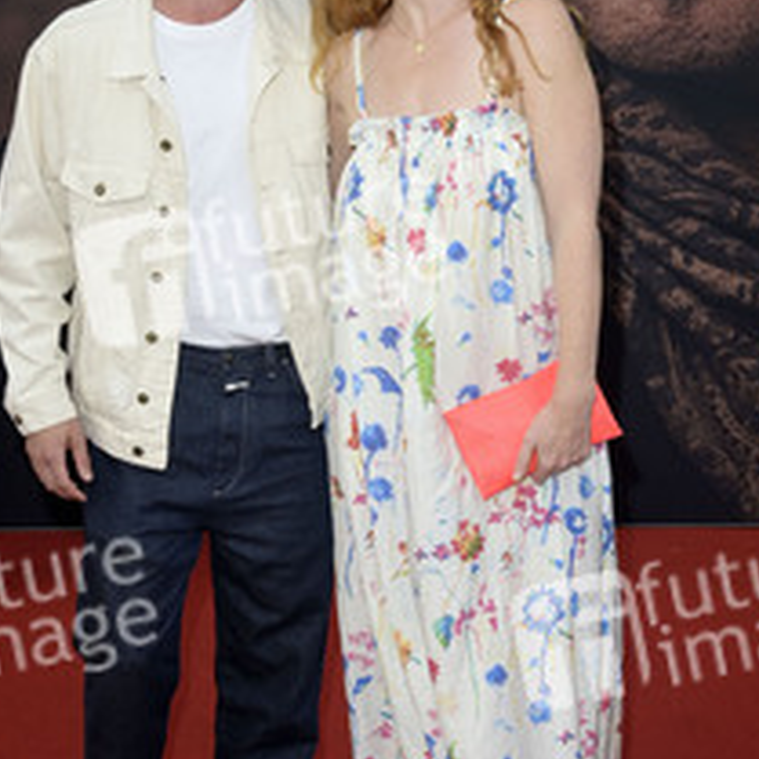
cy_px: 443
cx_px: 367
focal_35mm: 65
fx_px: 1612
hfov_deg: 26.5
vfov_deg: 26.5
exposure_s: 1/200
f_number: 9
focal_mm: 40
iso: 400
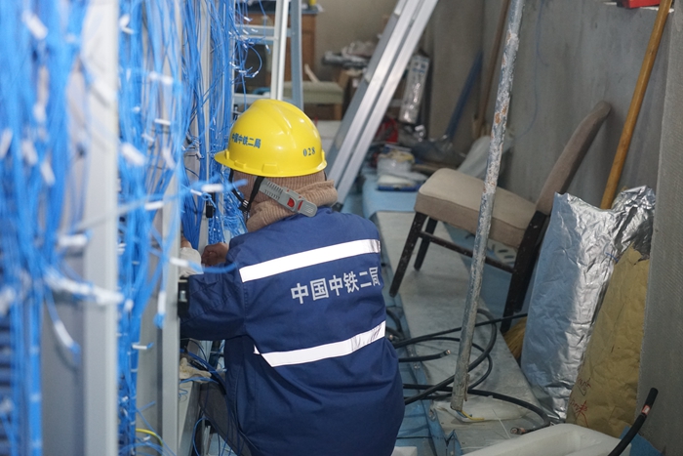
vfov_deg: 19.5
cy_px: 228
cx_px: 342
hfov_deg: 28.8
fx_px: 1328
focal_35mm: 70
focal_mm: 70
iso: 2500
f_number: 4
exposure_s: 1/160
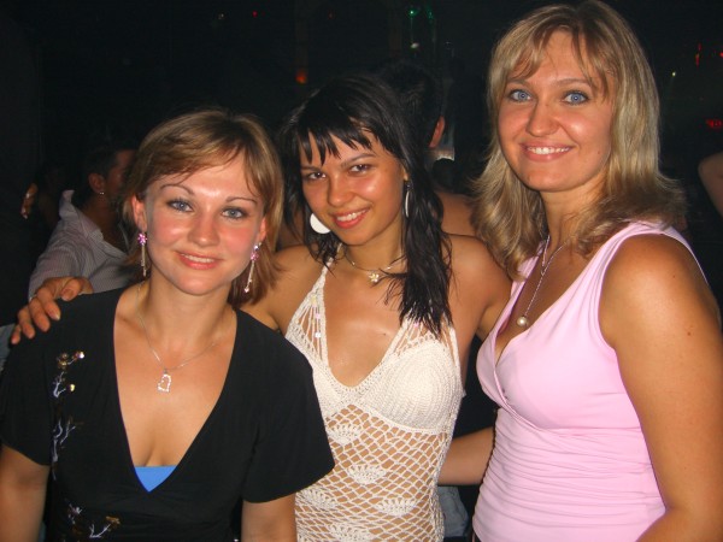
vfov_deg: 37.7
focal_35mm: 38
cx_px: 362
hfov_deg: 49.0
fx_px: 794
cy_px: 271
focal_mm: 7.9
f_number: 2.8
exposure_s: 1/60
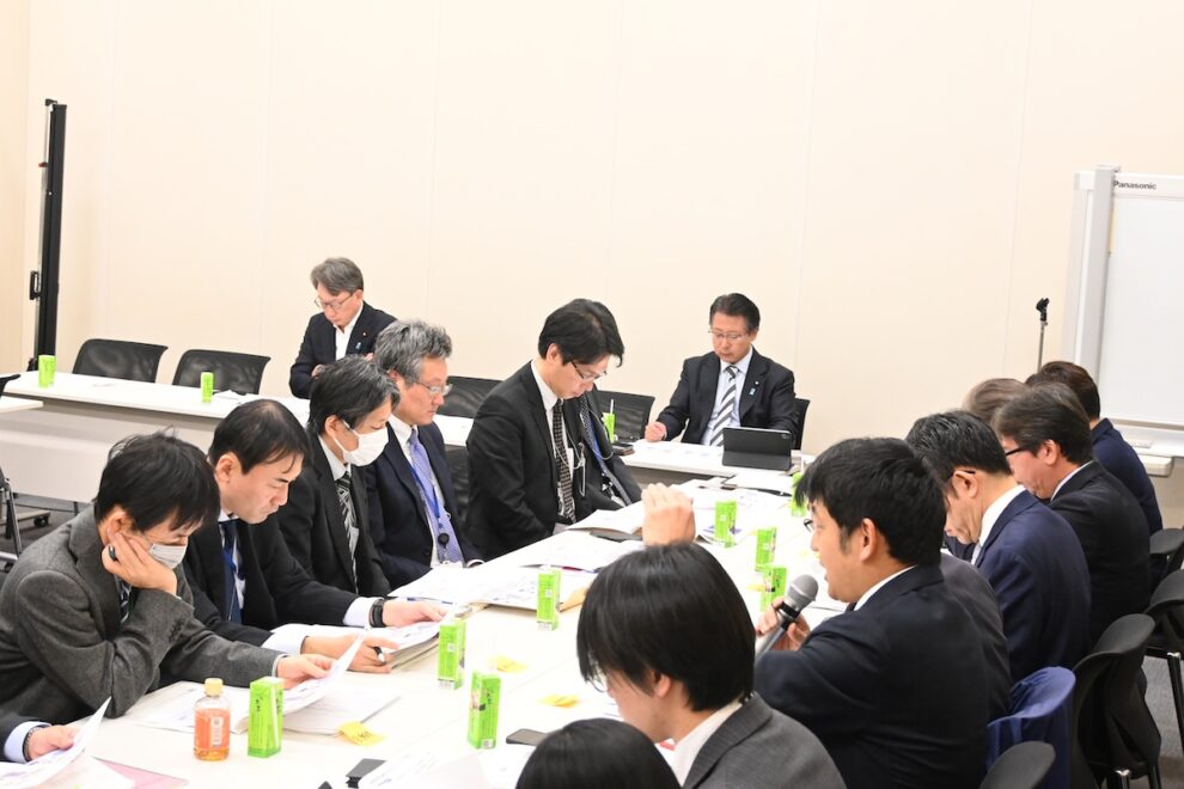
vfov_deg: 26.5
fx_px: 1677
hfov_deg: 38.9
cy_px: 394
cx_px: 592
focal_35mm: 51
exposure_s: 1/125
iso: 2800
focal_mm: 34
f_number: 5
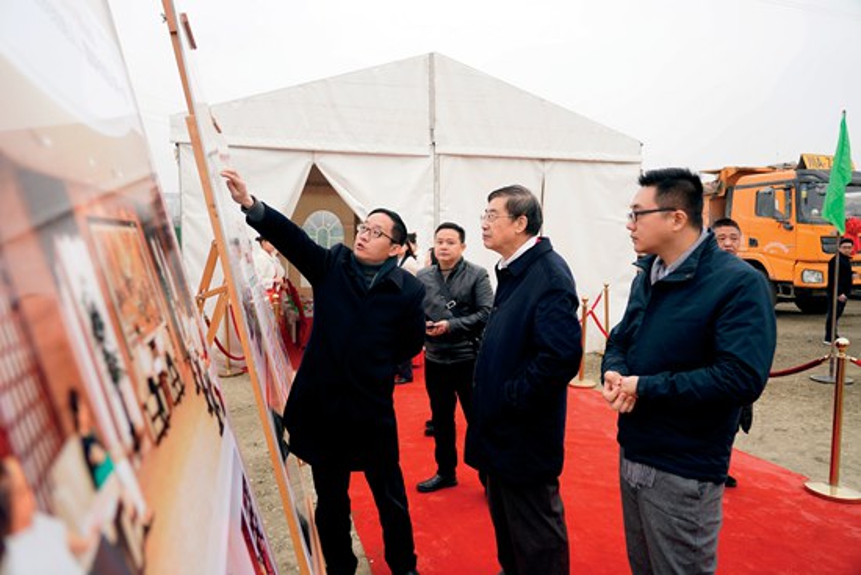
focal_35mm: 24
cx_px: 430
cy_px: 288
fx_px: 574
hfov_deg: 73.7
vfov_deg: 53.2
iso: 125
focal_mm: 24
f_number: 4
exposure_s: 1/30
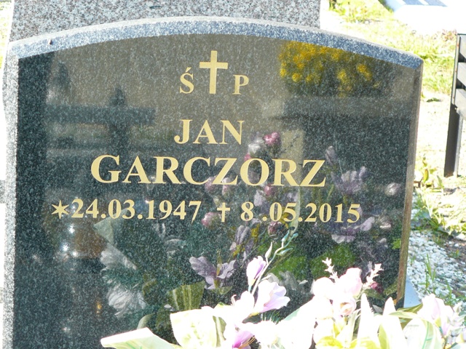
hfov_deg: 16.1
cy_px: 174
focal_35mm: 122
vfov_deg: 12.1
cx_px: 233
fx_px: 1642
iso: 100
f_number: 3.2
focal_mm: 20.3
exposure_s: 1/125
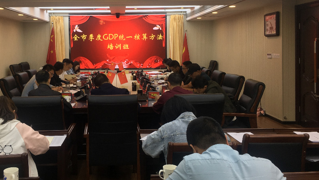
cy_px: 53
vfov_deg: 29.4
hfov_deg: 50.1
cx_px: 123
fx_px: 338
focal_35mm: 40
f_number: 2.2
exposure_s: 1/50
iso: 25
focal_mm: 4.15
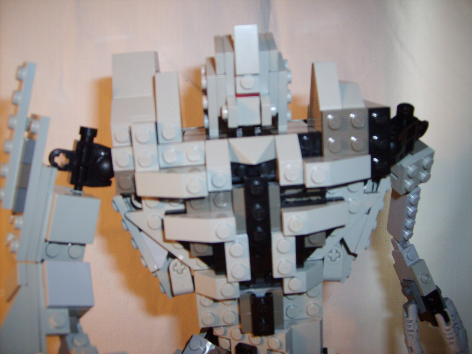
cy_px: 177
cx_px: 236
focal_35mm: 35
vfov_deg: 40.7
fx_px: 477
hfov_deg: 52.6
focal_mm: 5.8
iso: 100
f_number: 2.8
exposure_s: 1/45
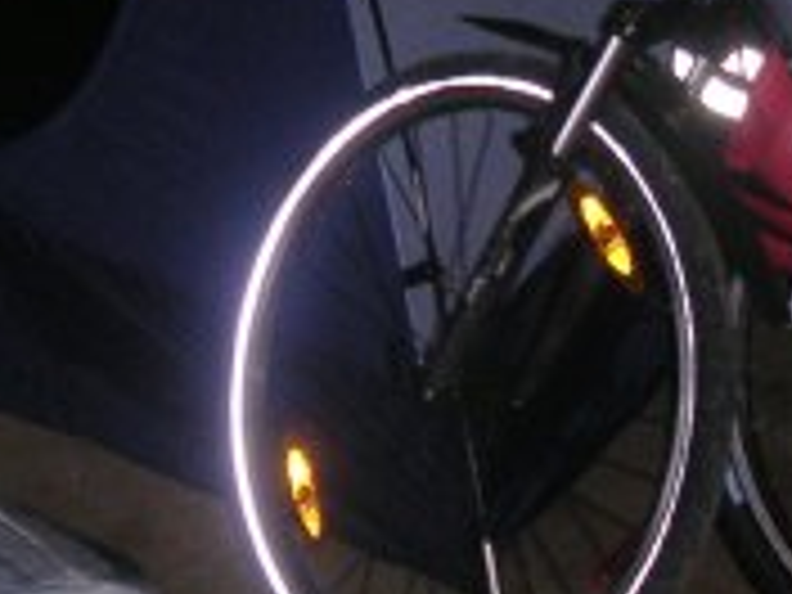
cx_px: 140
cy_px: -212
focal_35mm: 138
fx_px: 3157
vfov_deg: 10.5
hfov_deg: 14.2
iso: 160
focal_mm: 6
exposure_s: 1/45
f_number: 2.8
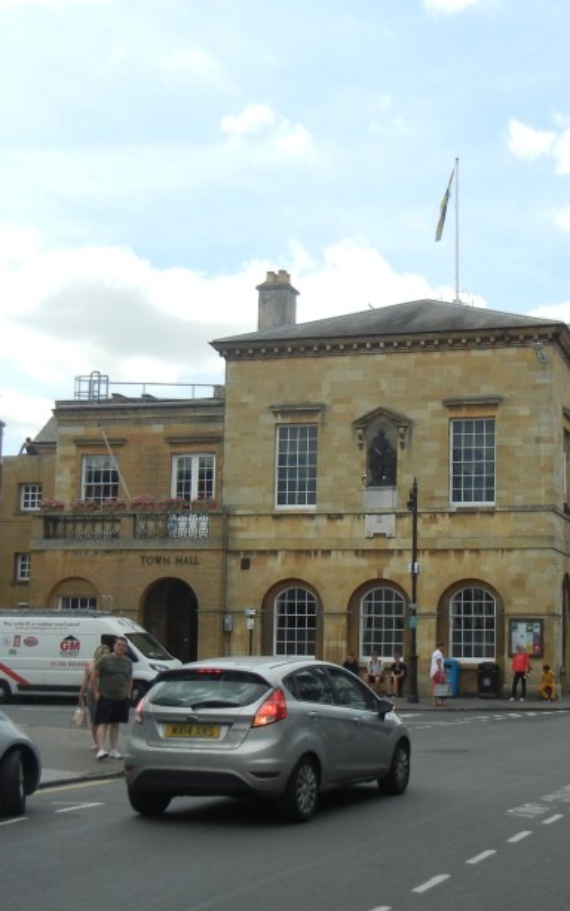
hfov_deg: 24.3
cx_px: 399
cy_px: 504
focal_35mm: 53
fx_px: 1317
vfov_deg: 38.1
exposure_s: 1/324
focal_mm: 5.4
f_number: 7
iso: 160
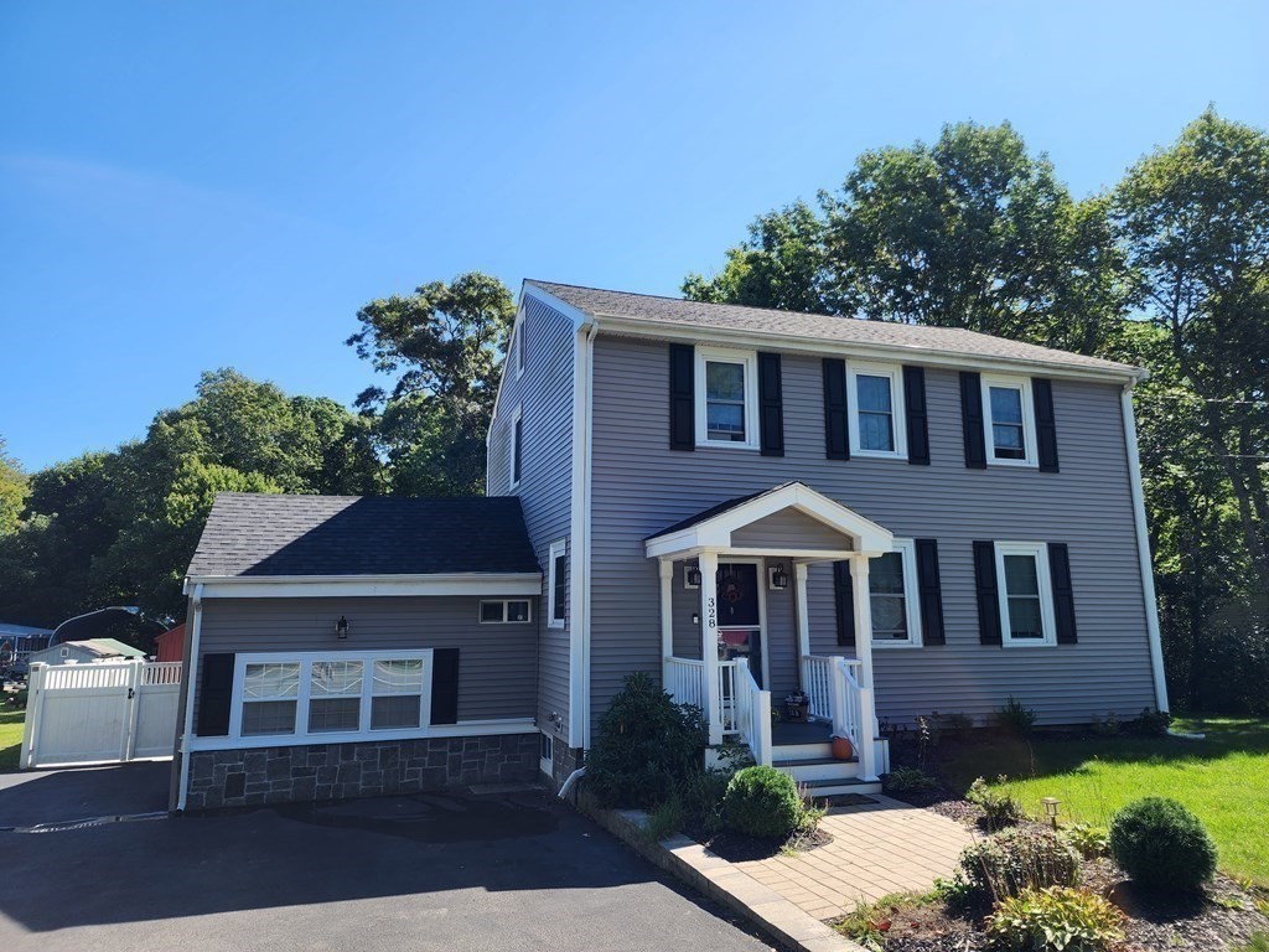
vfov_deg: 58.9
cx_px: 634
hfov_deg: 73.9
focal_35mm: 23
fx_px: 843
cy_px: 476
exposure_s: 1/535
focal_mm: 6.4
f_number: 1.8
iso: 12
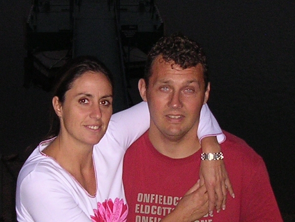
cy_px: 111
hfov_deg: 49.0
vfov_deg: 37.7
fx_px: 324
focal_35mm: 38
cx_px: 148
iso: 236
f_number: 2.8
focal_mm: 5.8
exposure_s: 1/60.1
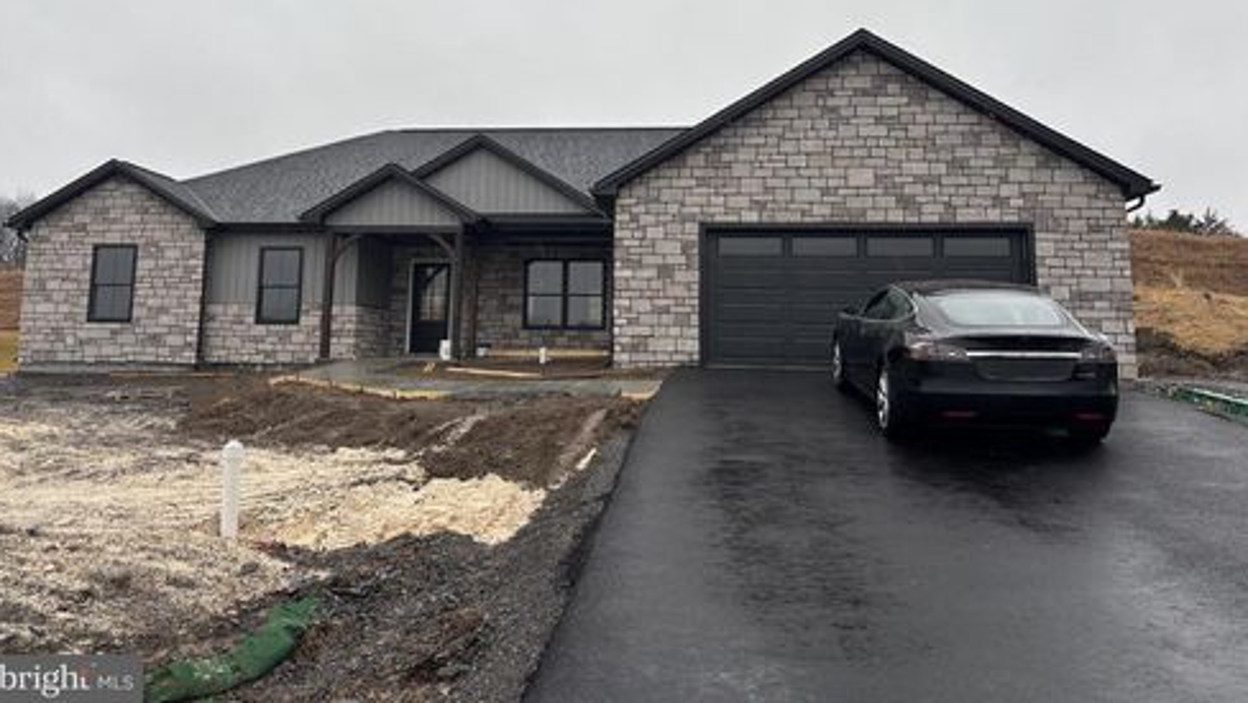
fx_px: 960
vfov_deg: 39.7
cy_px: 226
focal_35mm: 29
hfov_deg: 66.0
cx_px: 627
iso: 50
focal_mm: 5.96
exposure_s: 1/286
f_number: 1.6
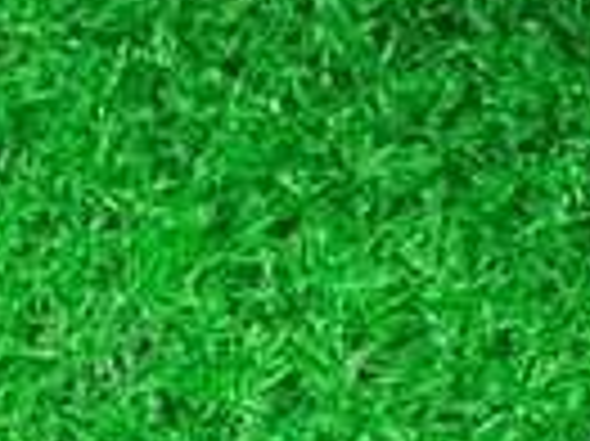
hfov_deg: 10.9
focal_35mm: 181
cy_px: -216
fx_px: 3082
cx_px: 297
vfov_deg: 8.0
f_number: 3.6
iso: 400
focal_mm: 6.42
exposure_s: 1/20
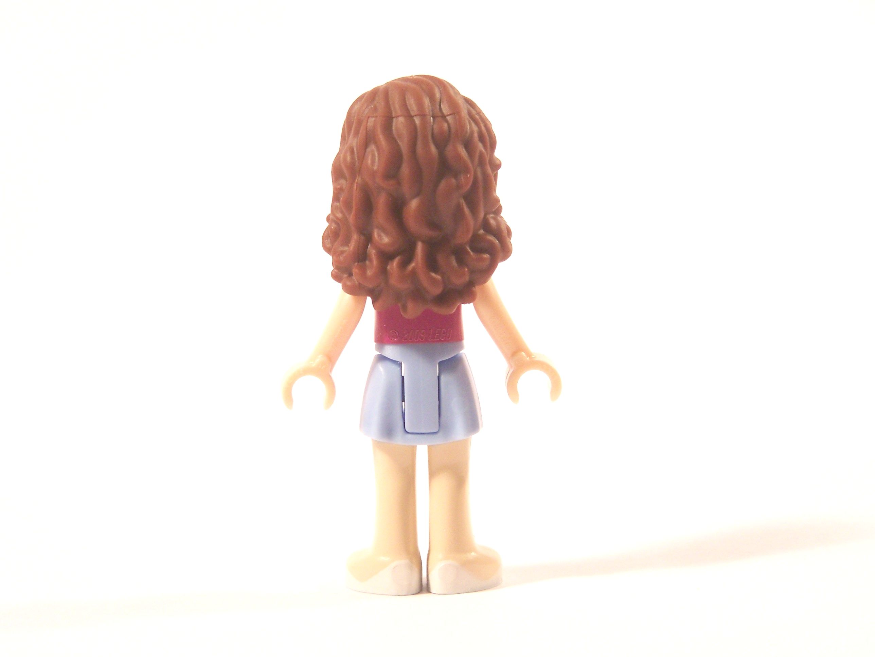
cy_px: 328
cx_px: 438
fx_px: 2654
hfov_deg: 18.7
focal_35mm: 105
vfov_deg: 14.1
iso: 200
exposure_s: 1/30
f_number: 3.2
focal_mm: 17.5
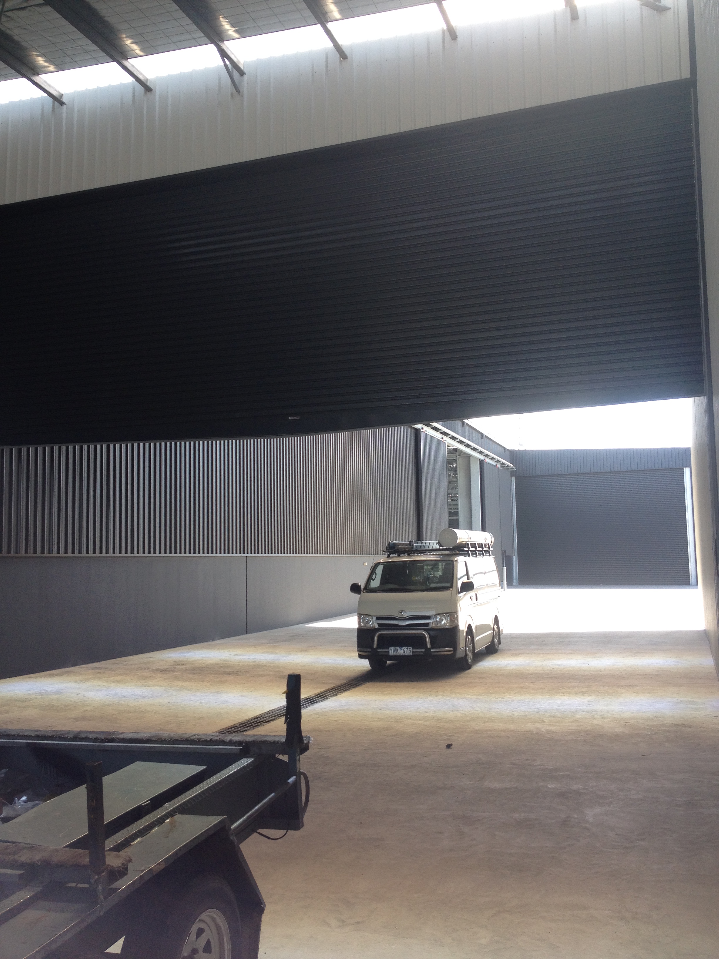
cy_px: 480
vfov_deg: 52.6
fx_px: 969
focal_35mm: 35
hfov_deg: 40.7
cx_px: 360
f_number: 2.4
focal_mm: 4.28
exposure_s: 1/274
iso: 50
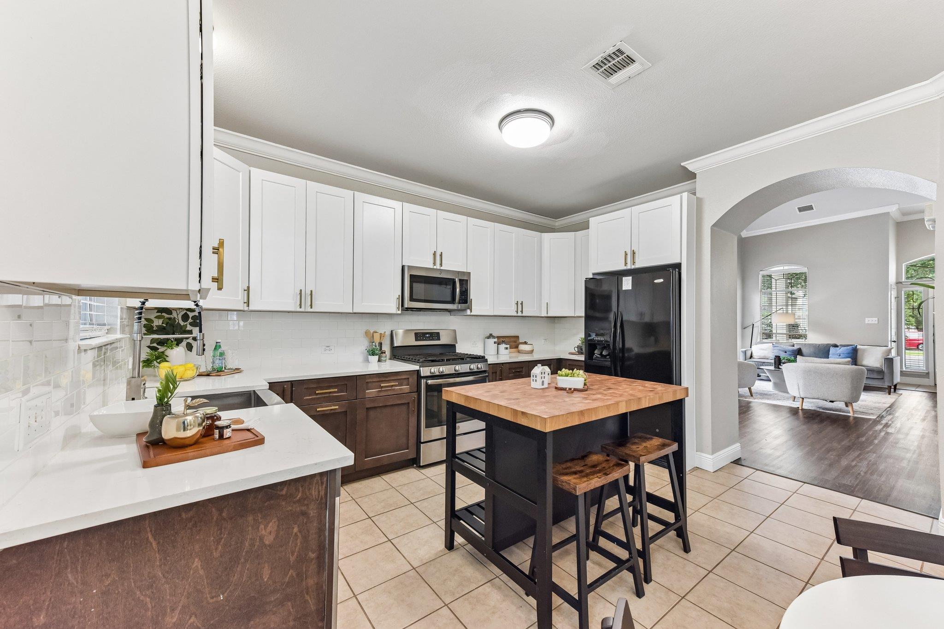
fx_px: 367
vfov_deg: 81.2
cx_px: 472
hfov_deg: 104.3
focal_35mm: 14
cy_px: 314
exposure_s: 1/15
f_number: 8
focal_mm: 14
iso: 720
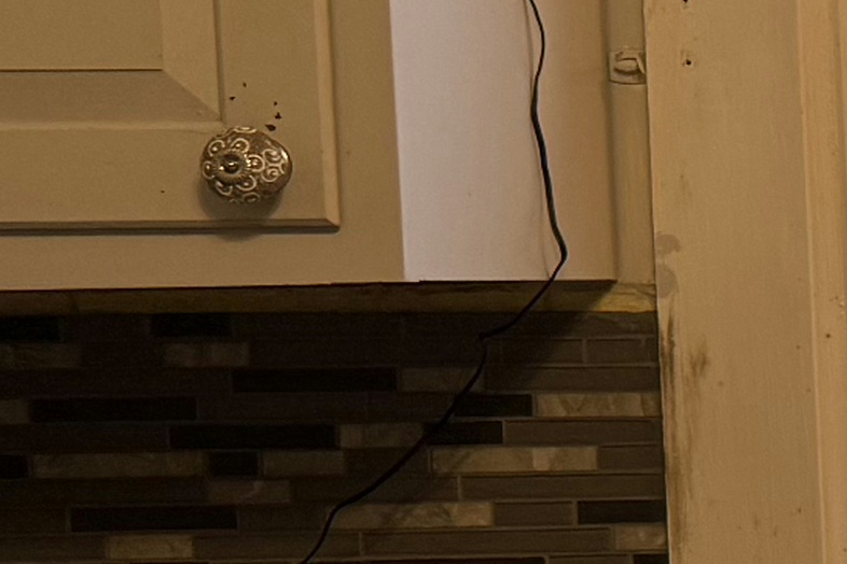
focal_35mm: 130
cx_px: 2078
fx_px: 3058
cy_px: 502
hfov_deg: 12.3
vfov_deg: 10.5
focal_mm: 6.76
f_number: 1.78
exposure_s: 1/60.2
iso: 160
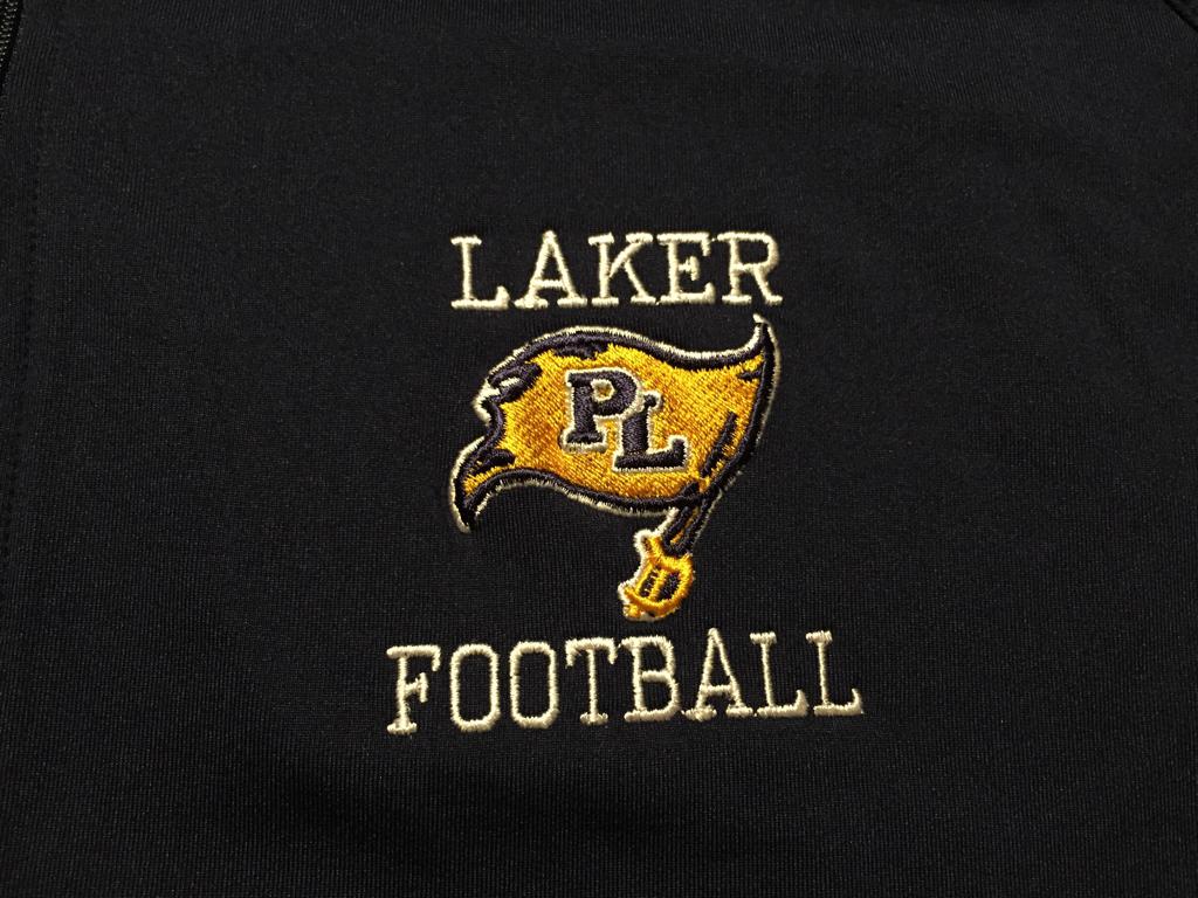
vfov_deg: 48.2
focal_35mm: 29
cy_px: 449
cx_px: 599
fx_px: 1004
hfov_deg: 61.7
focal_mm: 4.15
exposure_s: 1/15
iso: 250
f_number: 2.2
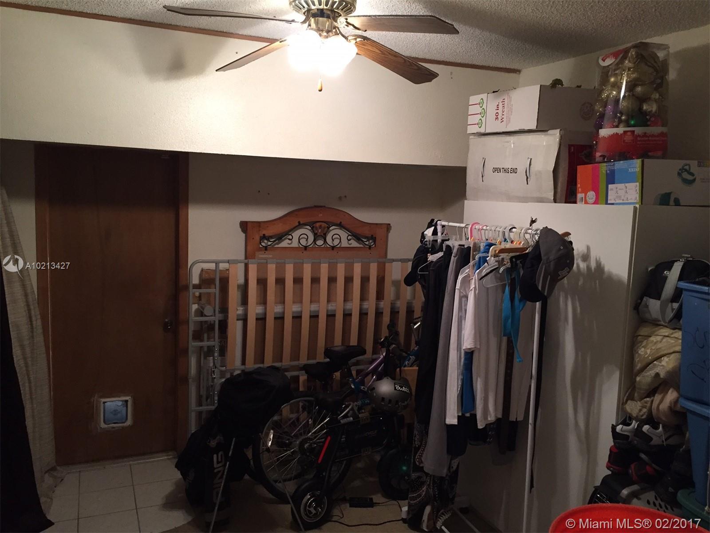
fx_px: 595
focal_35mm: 29
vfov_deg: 48.2
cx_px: 355
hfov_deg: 61.7
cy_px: 266
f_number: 2.2
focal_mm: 4.15
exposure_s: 1/30
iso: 125
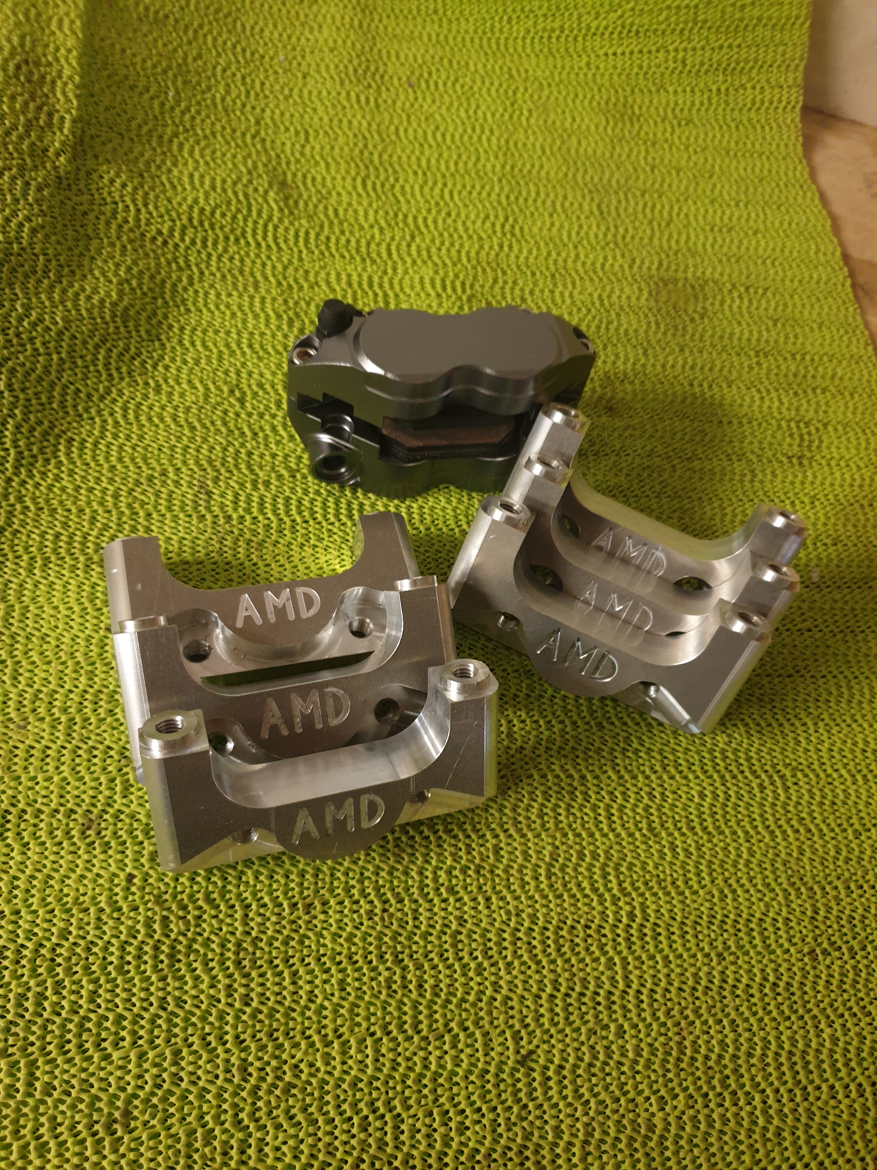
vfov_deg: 67.3
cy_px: 585
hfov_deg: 53.1
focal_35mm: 26
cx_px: 438
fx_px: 878
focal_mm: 4.3
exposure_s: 1/13
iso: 250
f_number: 1.5
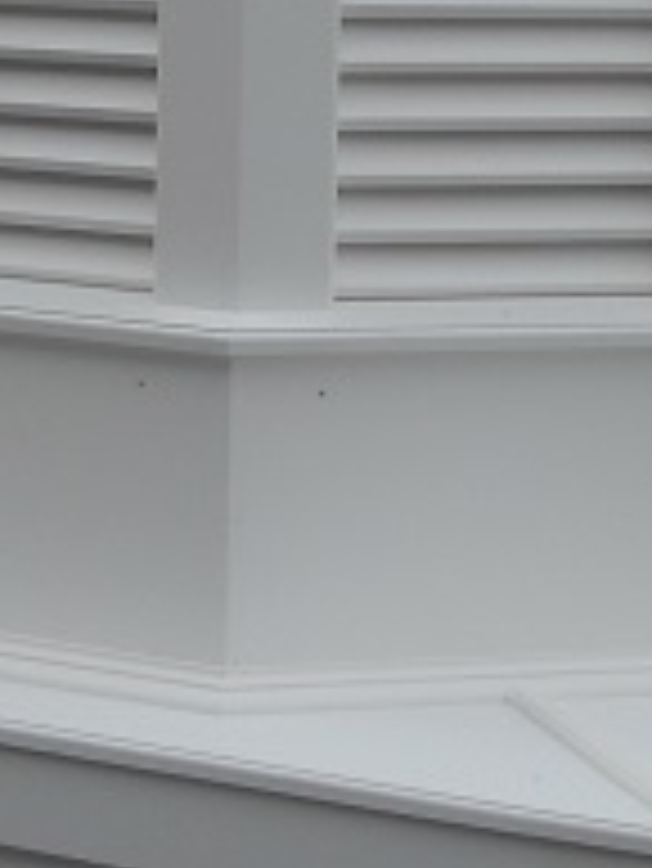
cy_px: 117
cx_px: 256
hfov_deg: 10.0
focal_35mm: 148
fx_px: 3713
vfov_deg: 13.2
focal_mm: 5.7
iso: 64
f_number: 5.6
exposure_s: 1/323
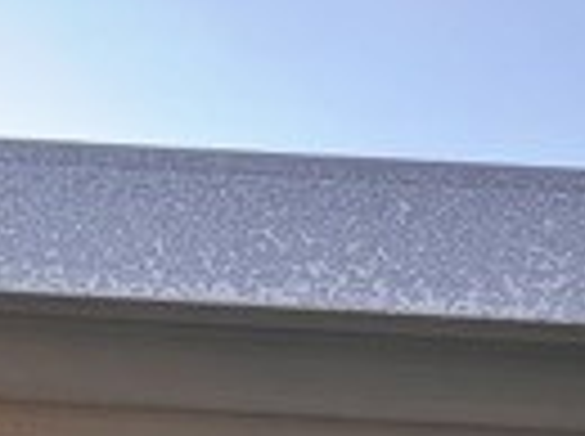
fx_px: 1164
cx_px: 540
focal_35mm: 69
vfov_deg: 16.5
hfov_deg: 27.1
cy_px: 854
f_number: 2.2
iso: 50
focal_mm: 2.22
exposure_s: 1/120
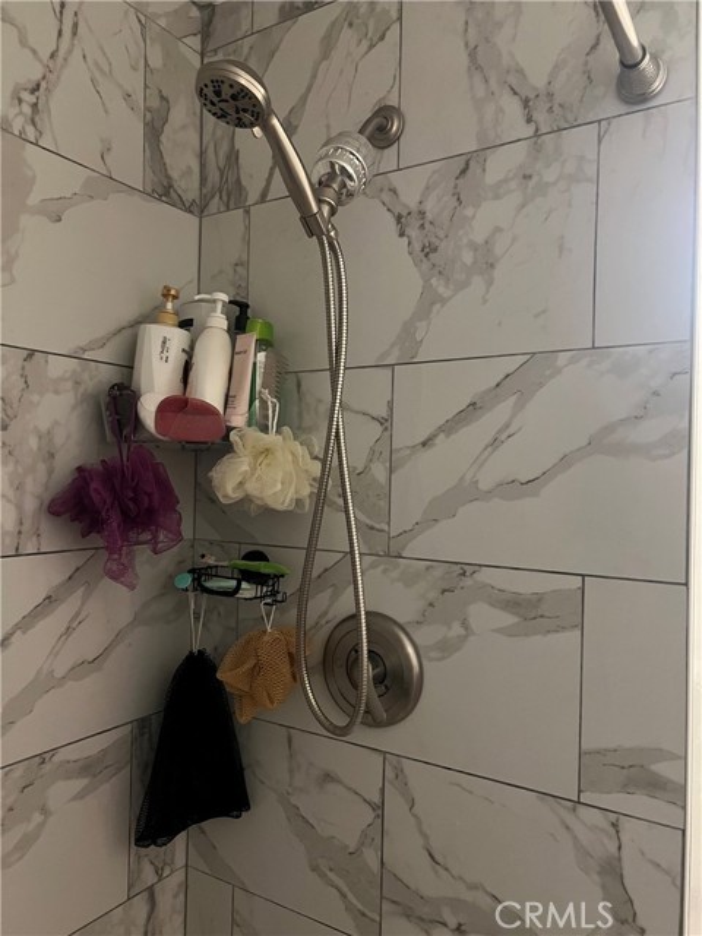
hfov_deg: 53.1
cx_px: 351
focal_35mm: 26
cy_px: 468
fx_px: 703
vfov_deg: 67.3
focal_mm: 5.7
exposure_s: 1/40
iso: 640
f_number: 1.5
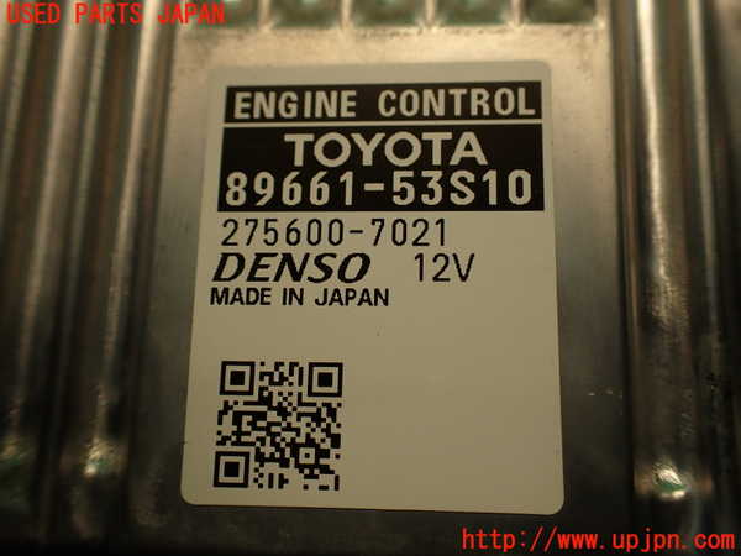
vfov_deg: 44.2
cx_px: 370
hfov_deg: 56.8
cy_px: 278
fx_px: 685
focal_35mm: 32
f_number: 2.4
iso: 160
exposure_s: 1/60
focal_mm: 5.79
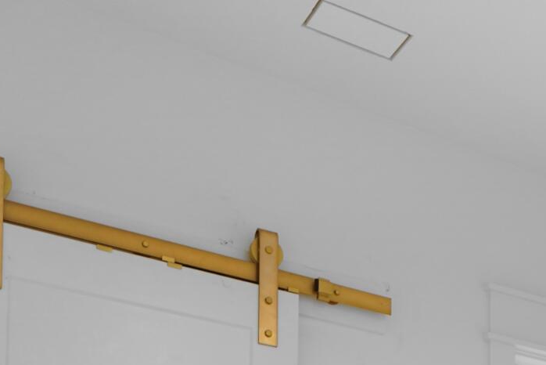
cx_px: 703
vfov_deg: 15.4
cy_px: 689
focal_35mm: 74
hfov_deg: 24.1
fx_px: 1124
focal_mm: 11.5
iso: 100
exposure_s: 1/5
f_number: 4
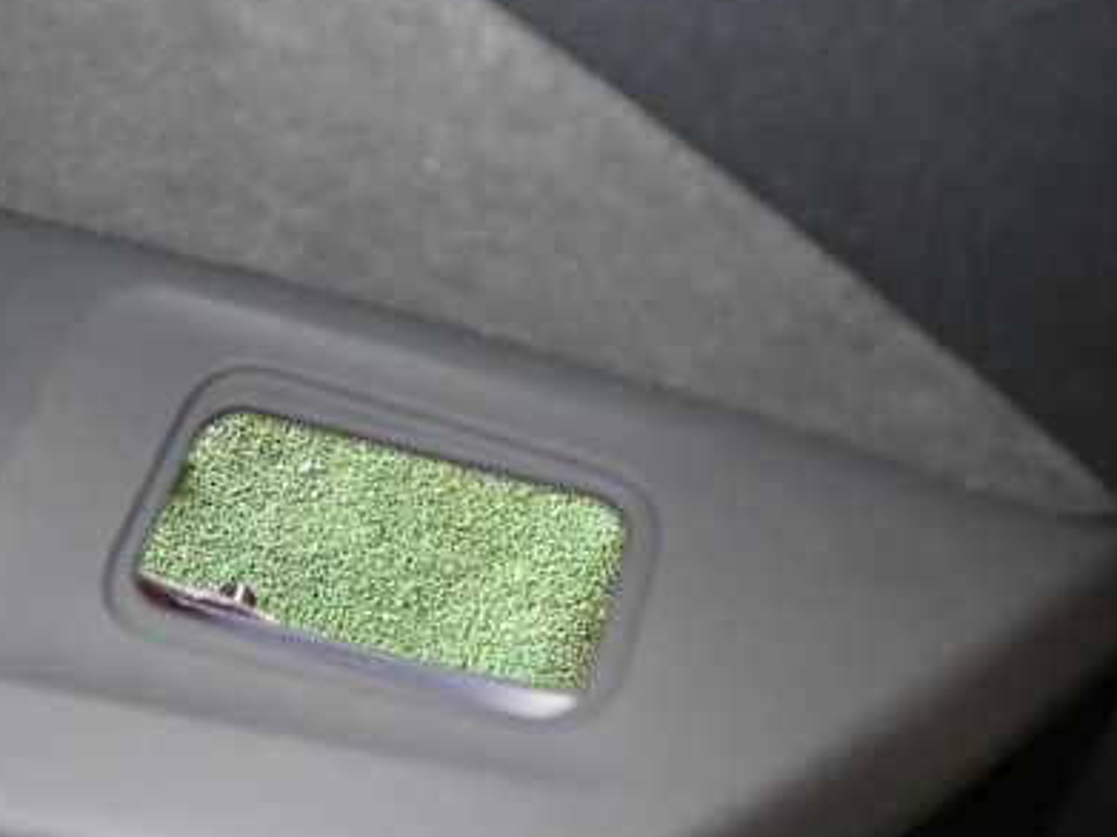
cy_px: 463
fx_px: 1484
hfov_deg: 40.2
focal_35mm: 46
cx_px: 291
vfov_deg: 31.5
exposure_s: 1/30
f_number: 2.3
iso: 200
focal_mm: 5.4
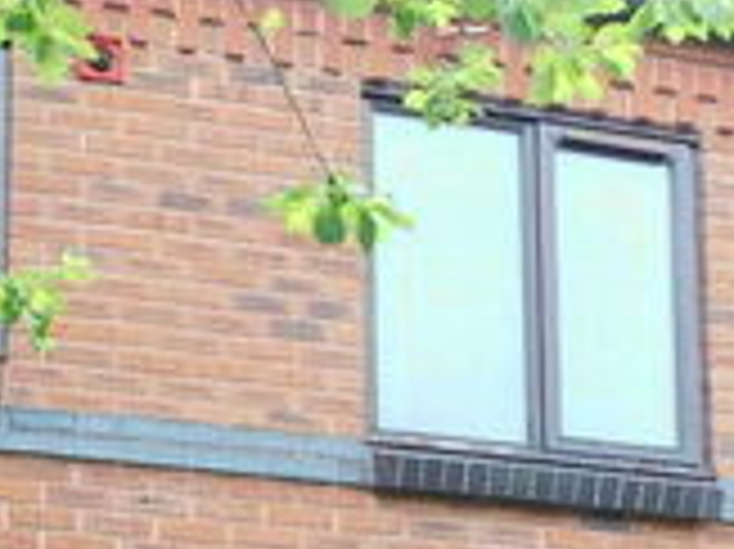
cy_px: 992
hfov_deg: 19.8
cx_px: 275
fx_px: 2098
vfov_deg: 13.4
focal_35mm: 99
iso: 125
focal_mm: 4
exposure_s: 1/60
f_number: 3
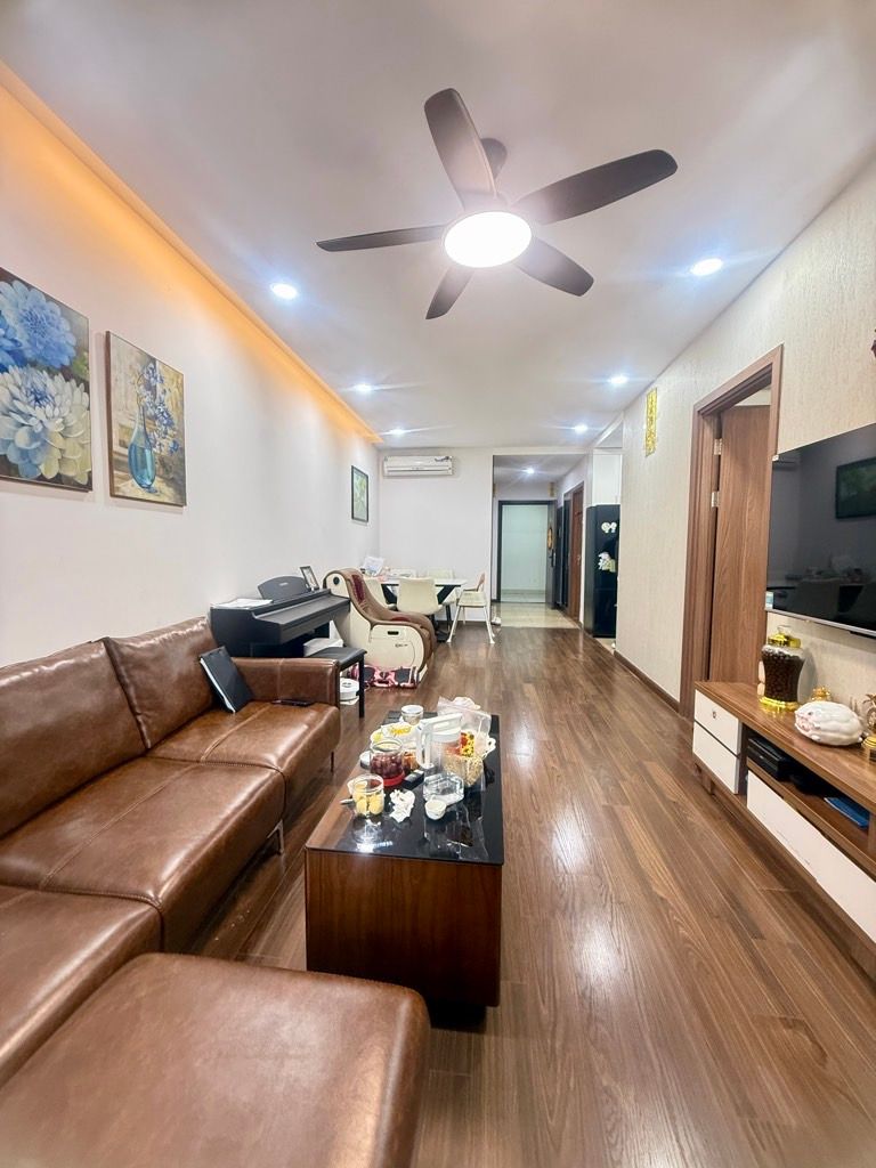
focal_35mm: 14
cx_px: 438
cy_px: 584
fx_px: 472
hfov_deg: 85.7
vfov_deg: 102.1
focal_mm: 2.22
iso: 500
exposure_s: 1/50
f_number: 2.2
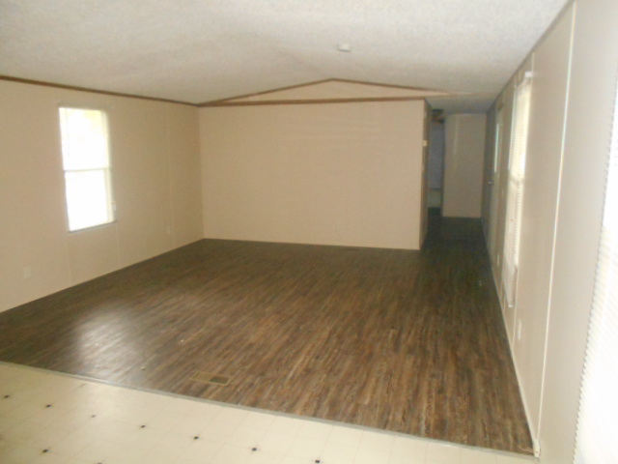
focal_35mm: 26
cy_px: 232
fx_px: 464
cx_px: 309
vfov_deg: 53.1
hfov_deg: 67.3
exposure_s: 1/25
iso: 1000
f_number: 3.2
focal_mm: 4.6
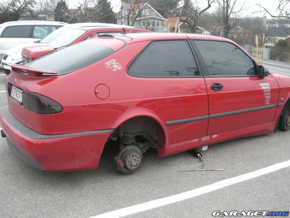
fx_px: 318
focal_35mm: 38
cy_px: 109
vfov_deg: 37.7
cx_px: 145
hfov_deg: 49.0
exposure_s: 1/640
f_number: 2.8
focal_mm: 7.9
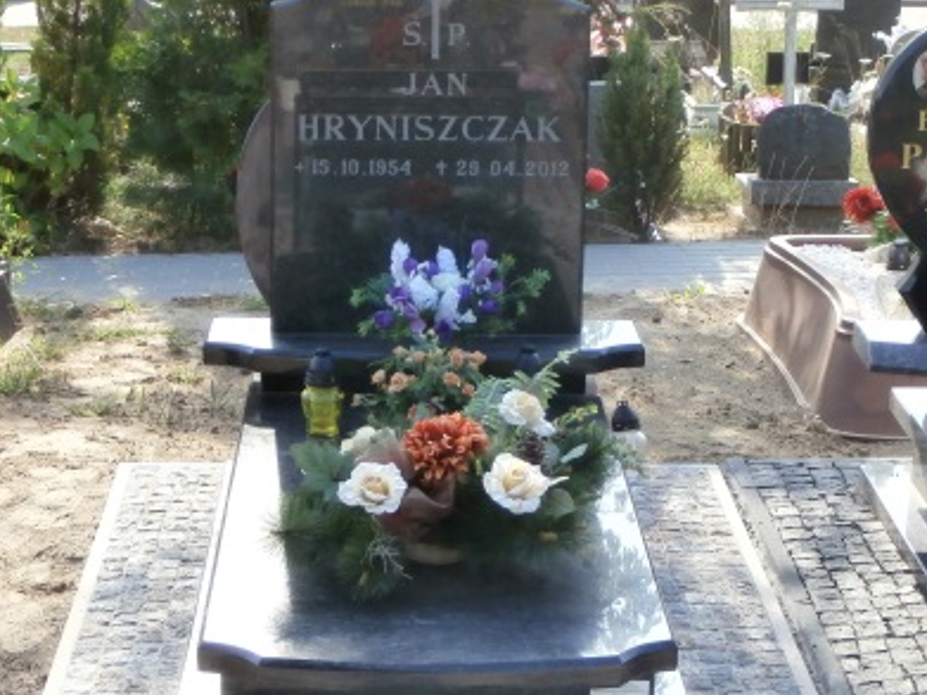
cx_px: 401
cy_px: 401
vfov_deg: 19.1
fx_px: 2061
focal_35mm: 77
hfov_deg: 25.3
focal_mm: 8.29
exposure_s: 1/250
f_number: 4.2
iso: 100
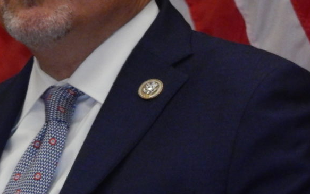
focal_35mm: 1256
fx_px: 10616
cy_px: 34
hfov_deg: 1.7
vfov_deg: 1.0
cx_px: 62
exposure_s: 1/125
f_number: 5.8
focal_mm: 120
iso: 1600
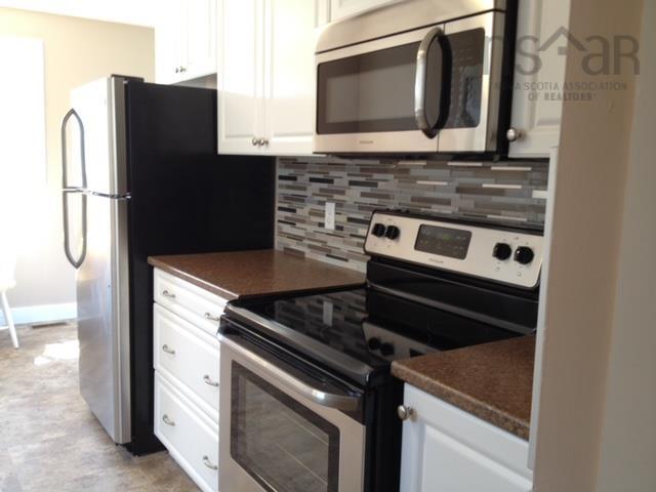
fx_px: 663
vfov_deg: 40.7
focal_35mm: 35
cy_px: 246
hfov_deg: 52.6
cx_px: 328
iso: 64
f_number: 2.4
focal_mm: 4.28
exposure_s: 1/20
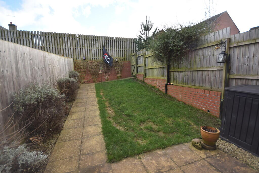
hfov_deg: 100.4
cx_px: 130
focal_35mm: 15
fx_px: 108
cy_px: 86
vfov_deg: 77.3
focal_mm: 10
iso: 180
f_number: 5
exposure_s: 1/200
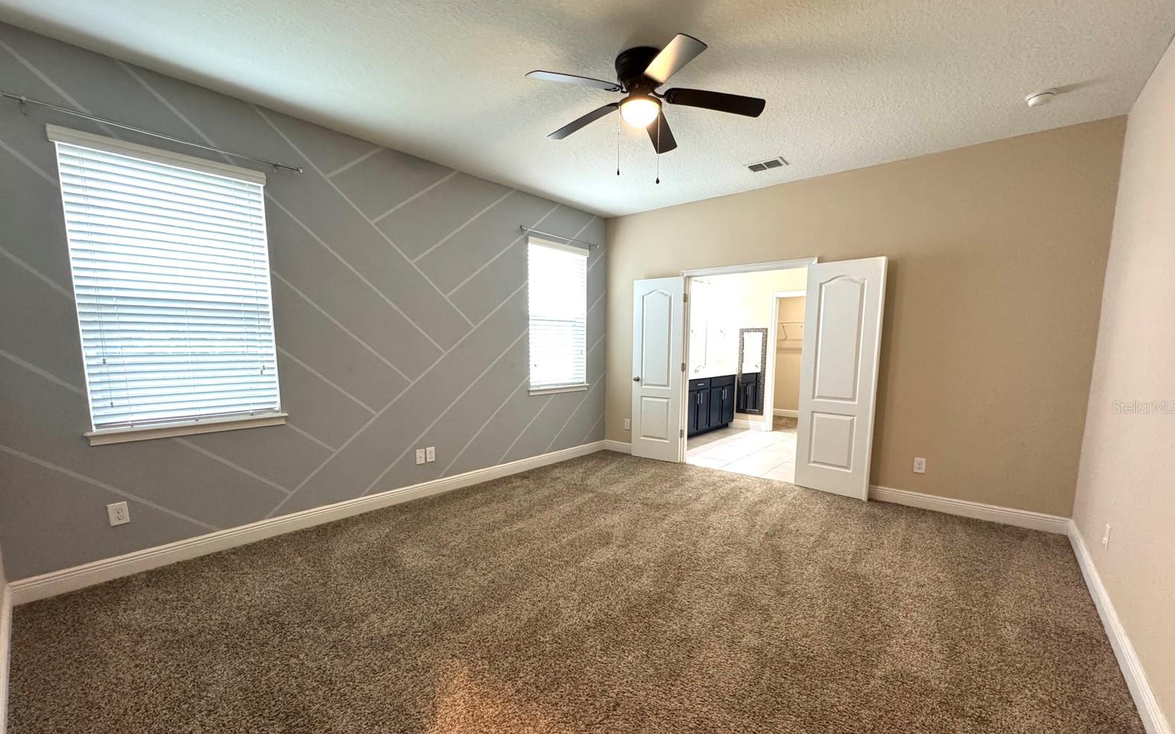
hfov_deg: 101.5
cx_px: 589
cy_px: 407
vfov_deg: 74.5
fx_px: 480
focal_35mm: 15
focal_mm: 2.22
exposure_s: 1/60
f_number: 2.2
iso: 640
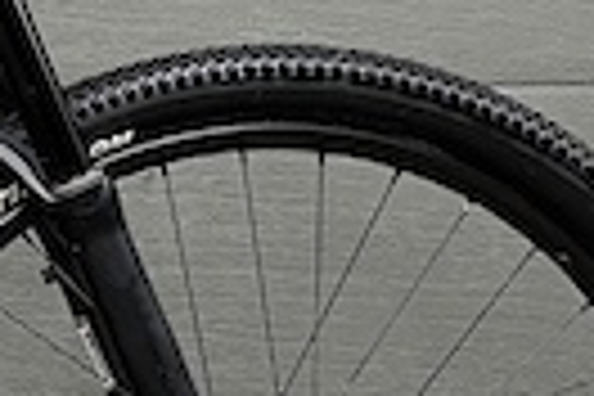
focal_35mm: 164
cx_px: -567
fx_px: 2706
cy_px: 248
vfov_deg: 8.4
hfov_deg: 11.4
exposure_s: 1/60
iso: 125
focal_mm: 5.7
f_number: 1.5
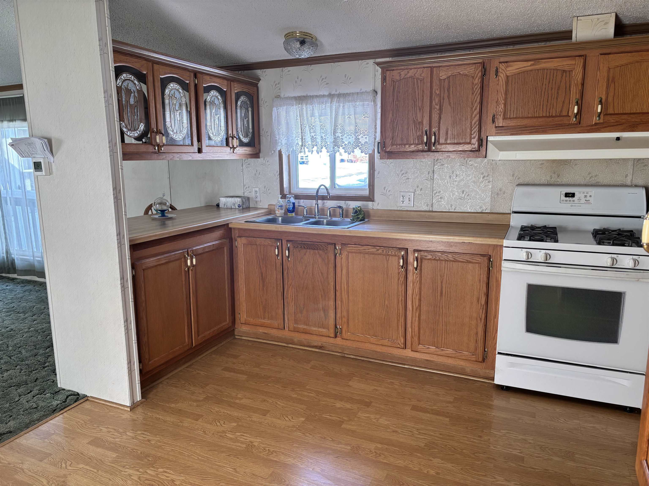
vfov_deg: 53.1
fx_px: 487
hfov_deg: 67.3
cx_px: 324
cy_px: 243
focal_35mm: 26
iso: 80
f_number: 1.6
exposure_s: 1/121
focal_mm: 5.96
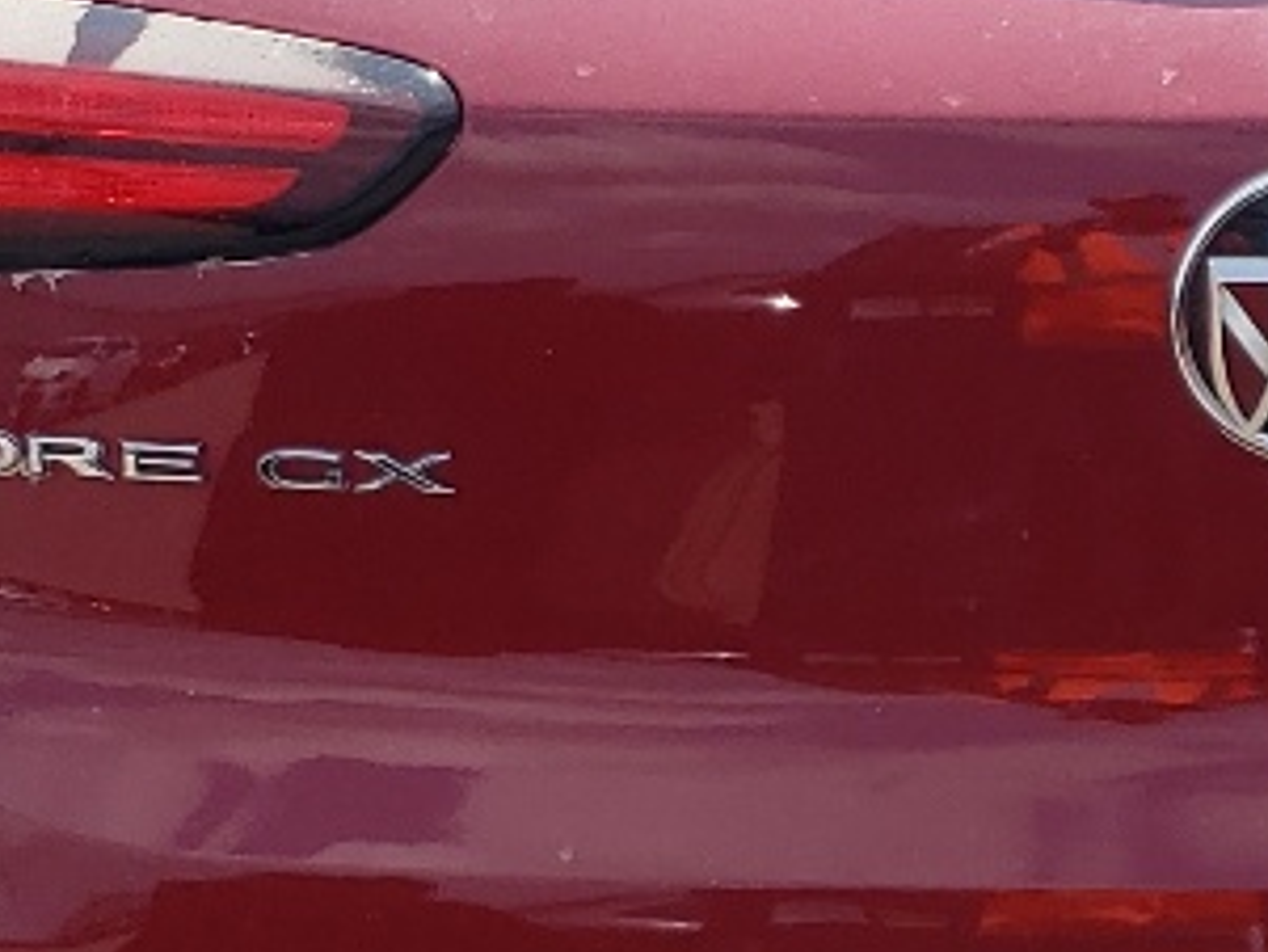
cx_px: 1331
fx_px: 5057
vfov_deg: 10.7
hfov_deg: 14.0
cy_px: 678
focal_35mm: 138
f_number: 1.5
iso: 50
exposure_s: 1/3333
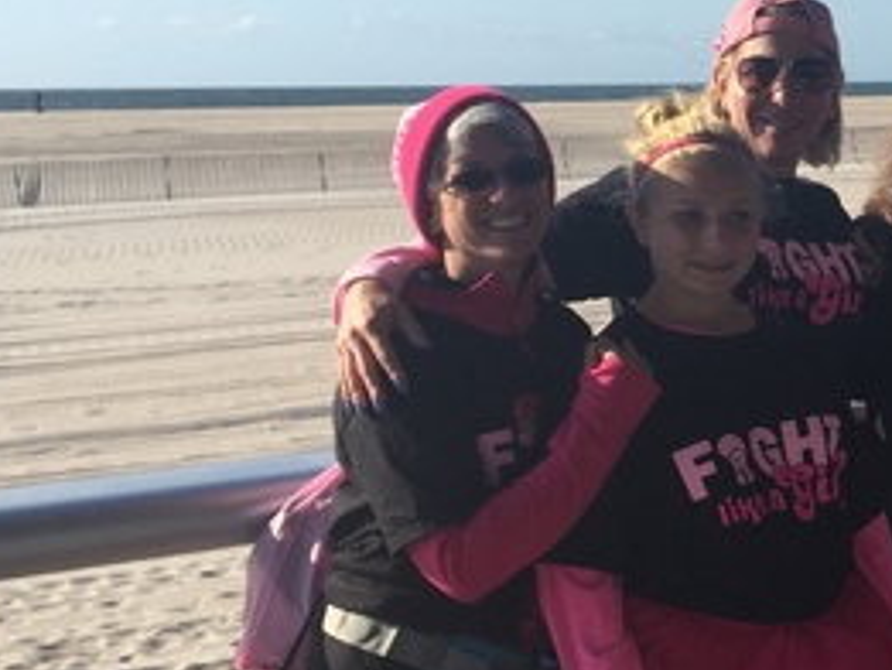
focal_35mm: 80
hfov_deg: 22.8
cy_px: 345
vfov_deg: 18.4
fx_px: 2062
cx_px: 1022
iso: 32
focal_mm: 4.15
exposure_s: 1/1721
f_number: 2.2
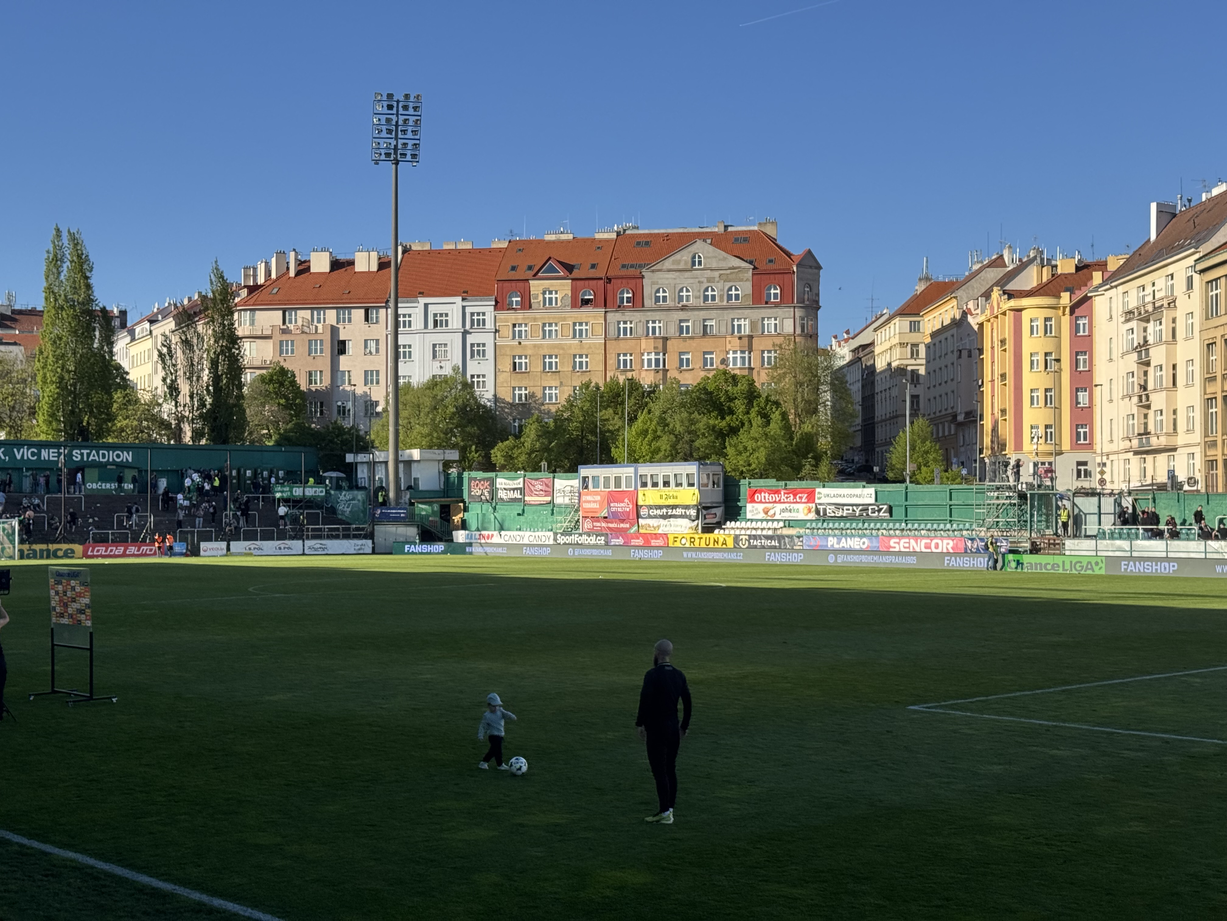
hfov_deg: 39.7
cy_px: 460
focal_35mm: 48
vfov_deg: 30.3
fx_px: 1701
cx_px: 614
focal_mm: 6.76
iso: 64
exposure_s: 1/3610
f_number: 1.78
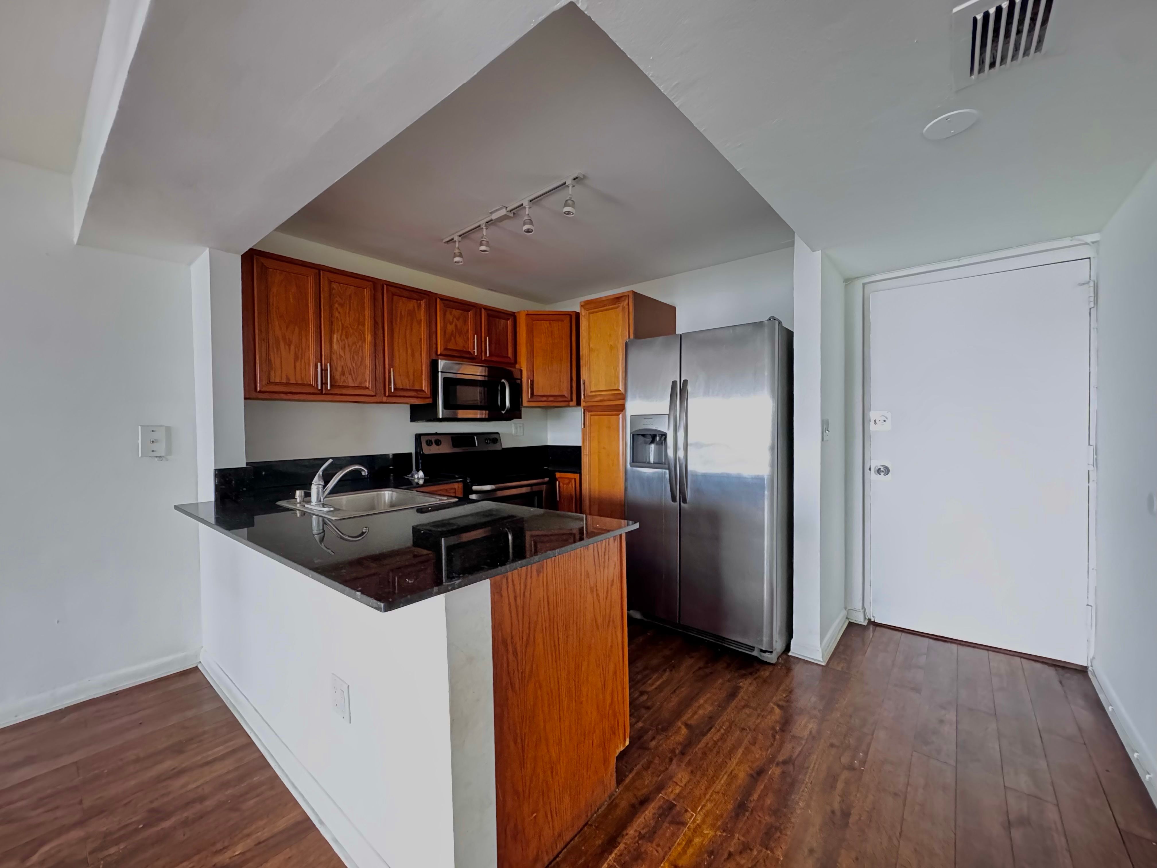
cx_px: 578
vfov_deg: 85.7
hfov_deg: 102.1
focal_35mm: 14
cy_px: 434
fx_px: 468
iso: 1250
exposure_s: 1/44
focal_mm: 2.22
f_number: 2.2
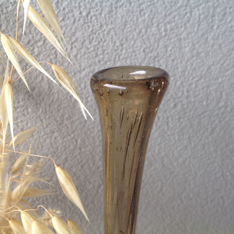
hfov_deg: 40.0
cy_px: 116
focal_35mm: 42
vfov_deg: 40.0
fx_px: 321
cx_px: 114
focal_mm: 4.28
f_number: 2.4
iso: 50
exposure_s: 1/30
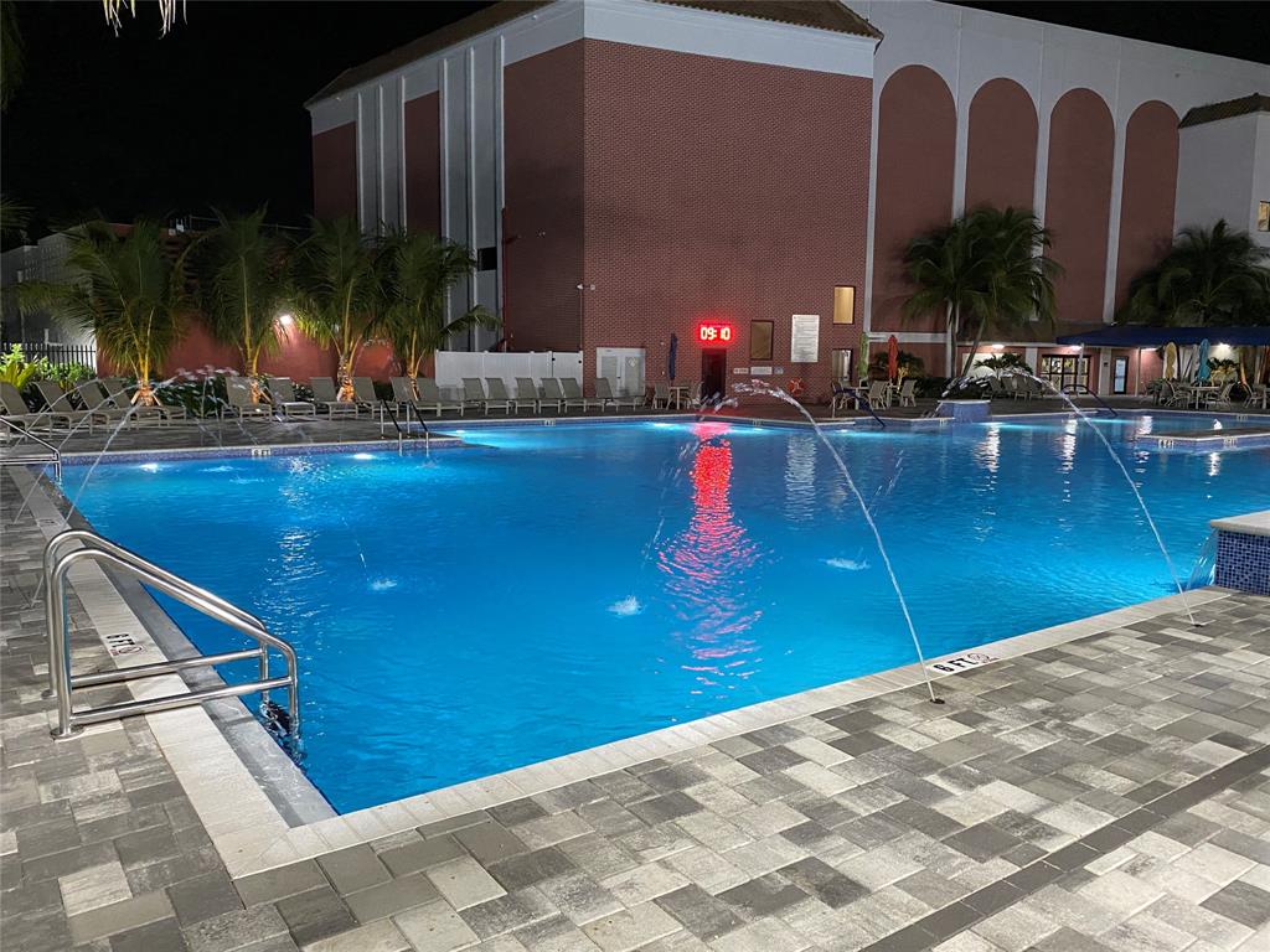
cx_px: 635
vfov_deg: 53.1
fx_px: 954
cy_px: 476
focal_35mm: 26
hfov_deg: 67.3
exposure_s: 1/50
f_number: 1.8
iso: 500
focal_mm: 4.25
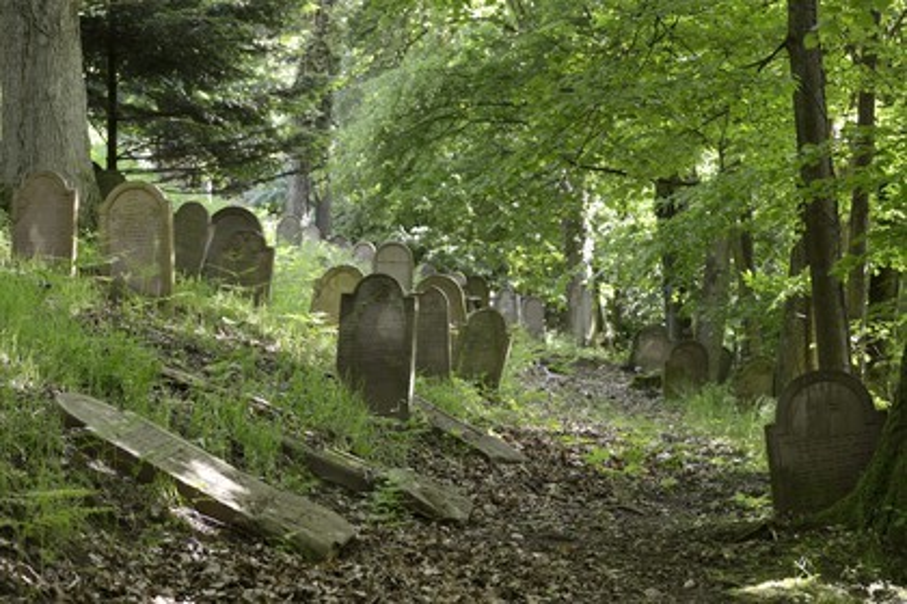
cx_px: 454
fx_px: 2066
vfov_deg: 16.7
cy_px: 302
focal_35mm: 82
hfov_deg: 24.8
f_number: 5
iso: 800
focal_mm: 82
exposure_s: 1/100
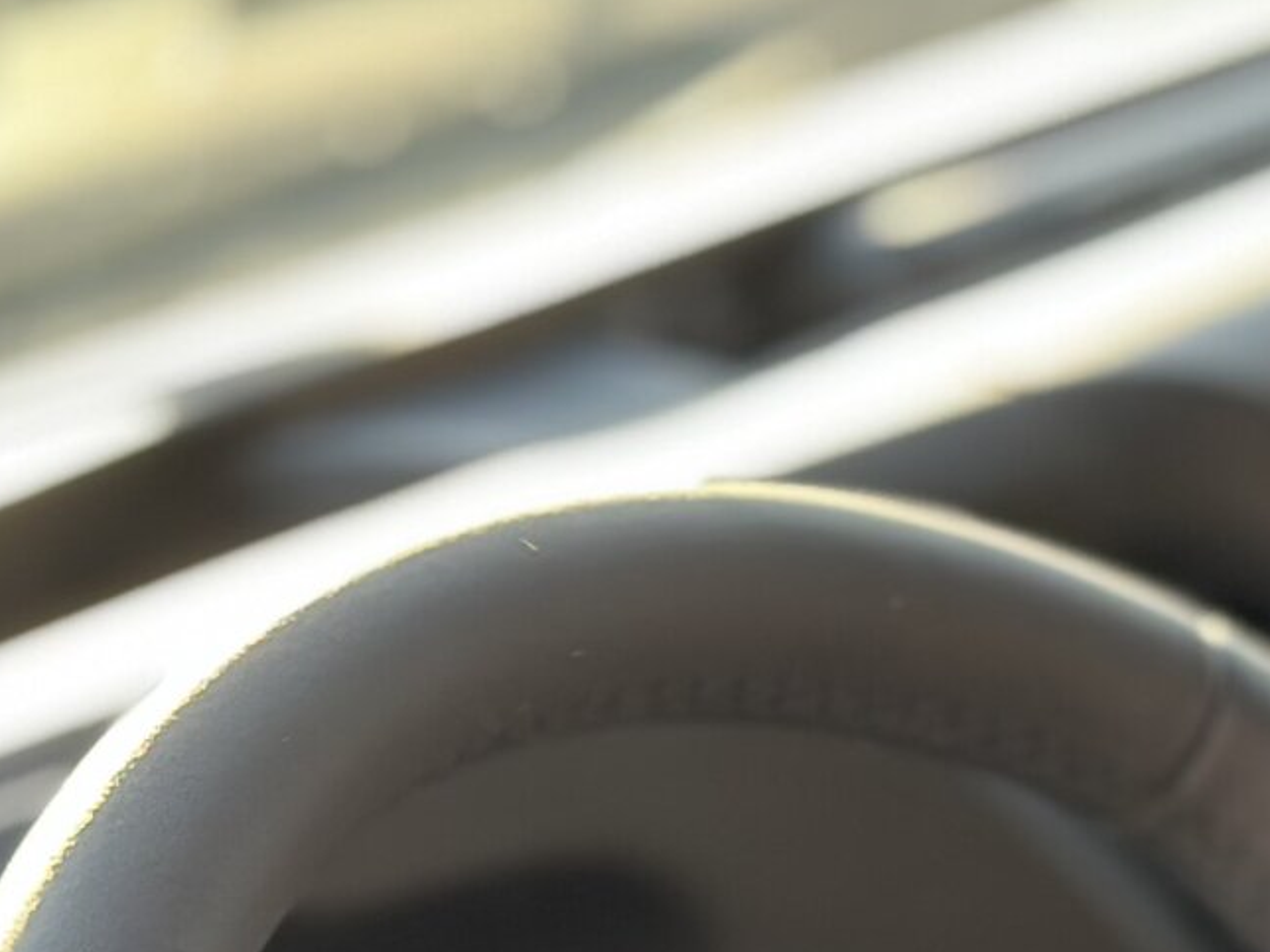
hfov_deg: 11.0
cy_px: 1662
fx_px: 6567
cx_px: 1087
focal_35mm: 179
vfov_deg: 8.0
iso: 80
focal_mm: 6.86
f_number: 1.78
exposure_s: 1/149
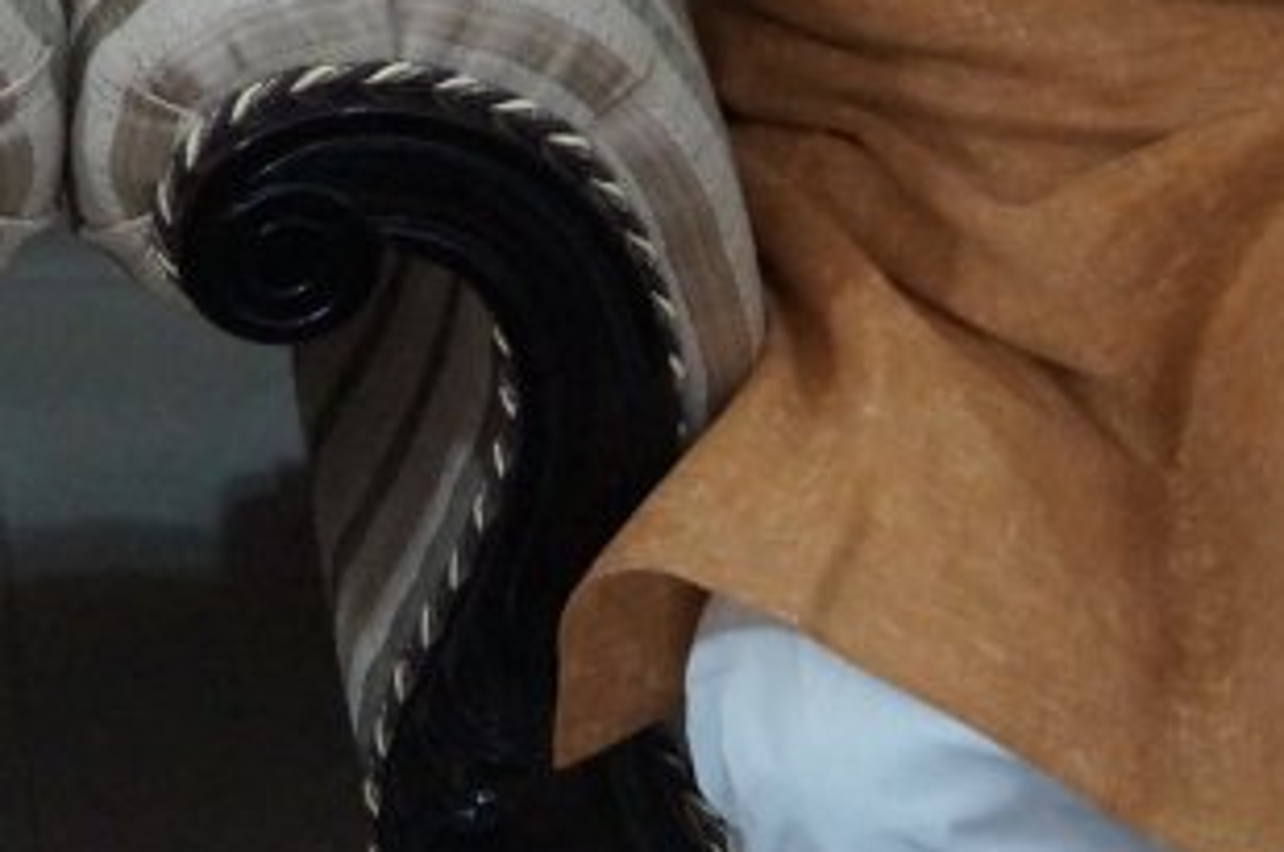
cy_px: -588
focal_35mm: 140
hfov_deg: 14.4
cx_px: -33
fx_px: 4985
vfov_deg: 9.4
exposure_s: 1/50
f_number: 4
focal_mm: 24
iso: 3200
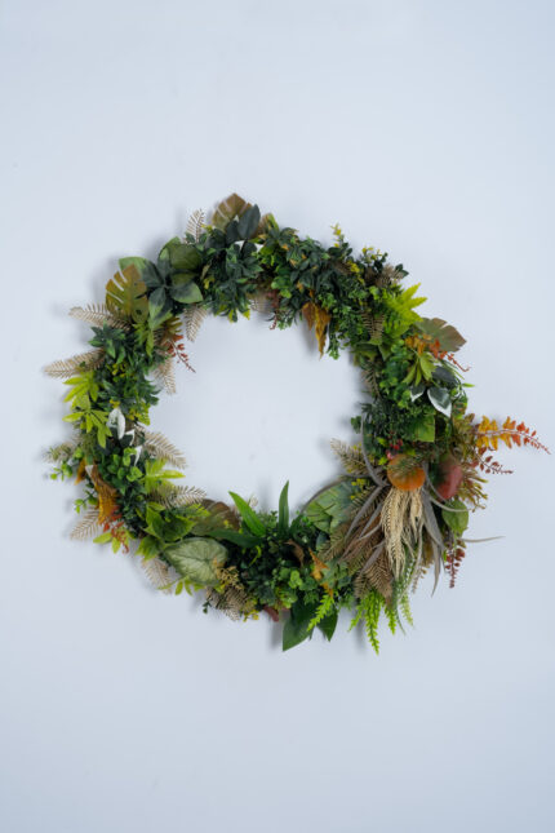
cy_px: 416
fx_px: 2081
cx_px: 278
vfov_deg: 22.6
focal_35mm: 90
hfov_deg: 15.2
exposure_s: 1/125
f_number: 11
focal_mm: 60
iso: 80
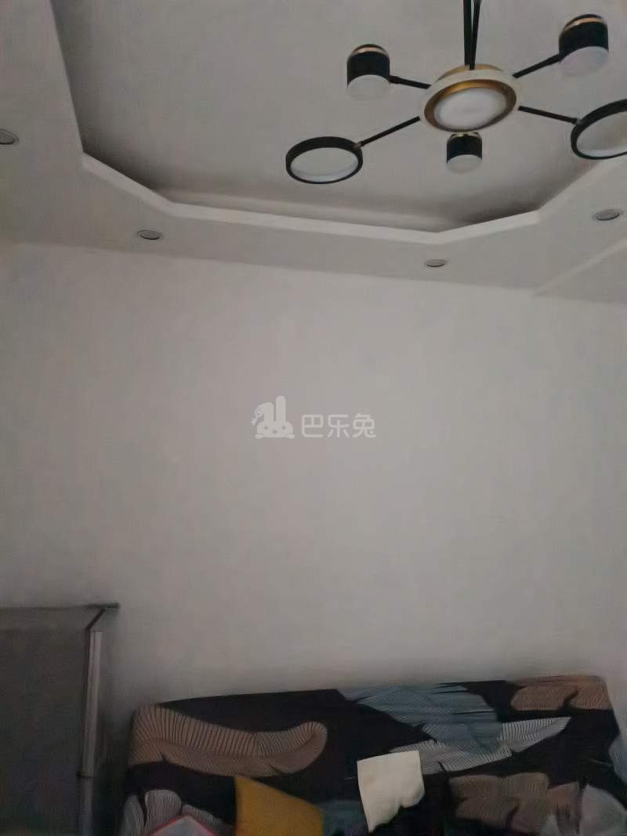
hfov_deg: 53.1
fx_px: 628
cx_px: 314
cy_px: 418
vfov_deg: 67.3
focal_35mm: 26
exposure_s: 1/16.7
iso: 6400
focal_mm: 5.58
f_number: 1.8
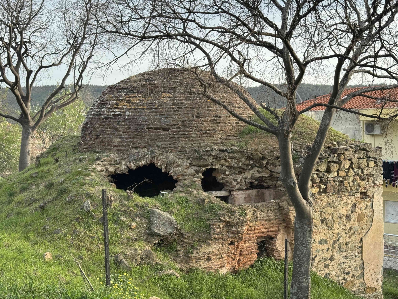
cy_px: 150
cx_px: 199
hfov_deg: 39.7
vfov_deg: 30.3
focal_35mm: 48
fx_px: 552
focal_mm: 6.76
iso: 64
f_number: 1.78
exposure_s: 1/507
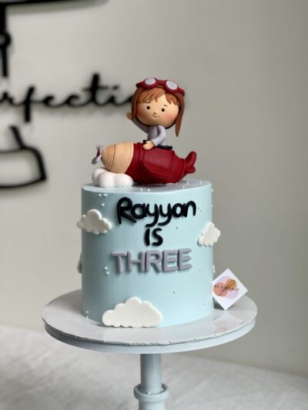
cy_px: 205
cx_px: 154
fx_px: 759
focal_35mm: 64
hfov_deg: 22.9
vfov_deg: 30.3
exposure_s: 1/100
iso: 32
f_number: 2.2
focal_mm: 7.5
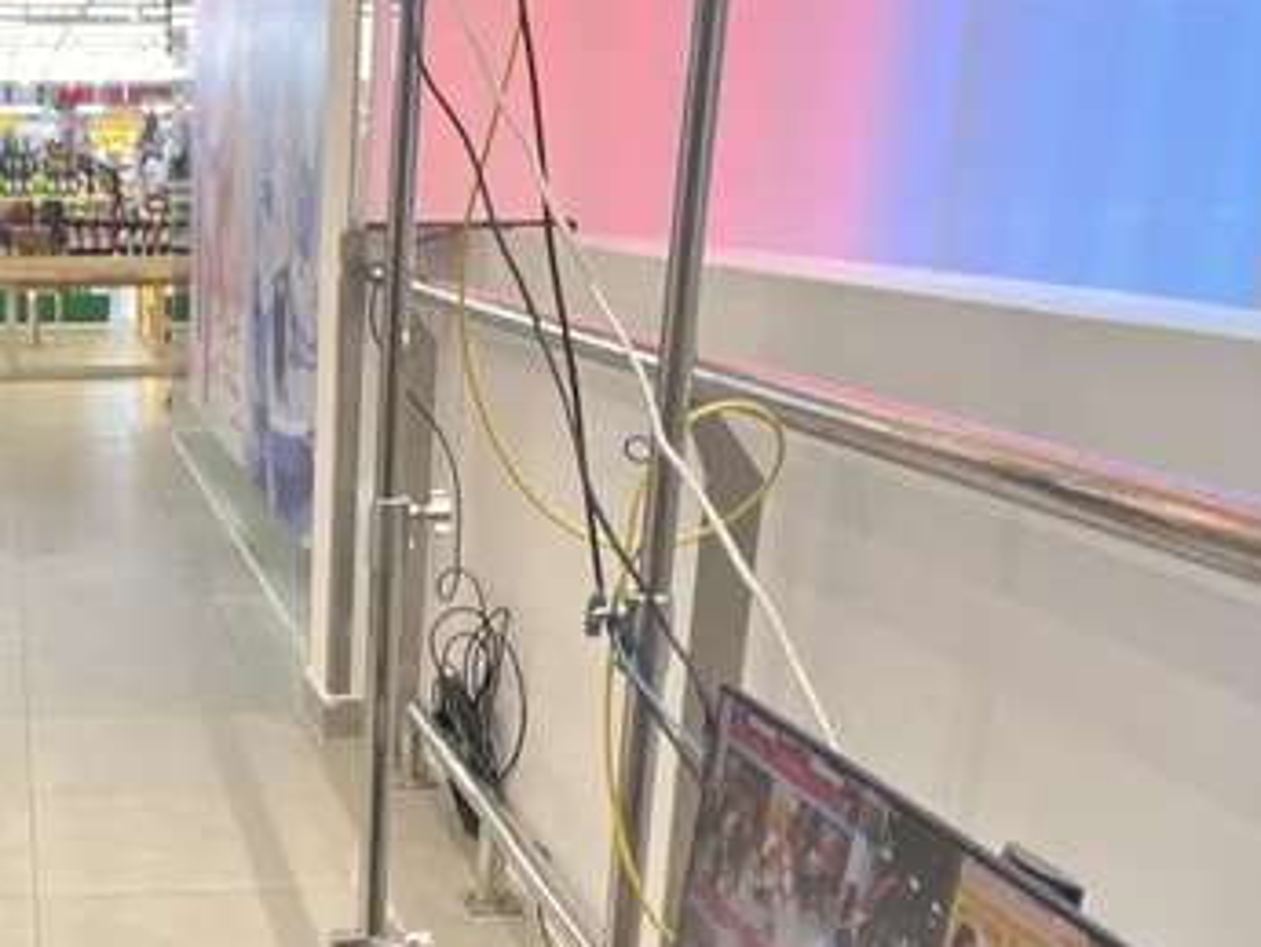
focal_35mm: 48
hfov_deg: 37.3
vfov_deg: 29.5
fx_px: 1749
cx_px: 143
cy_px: 775
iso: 200
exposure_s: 1/50
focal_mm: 2.71
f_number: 2.2
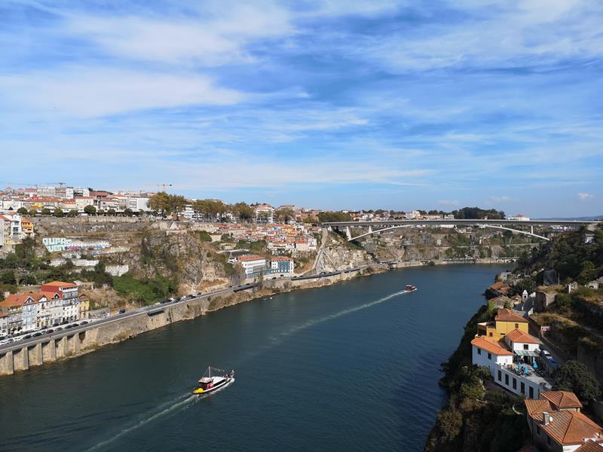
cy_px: 226
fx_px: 470
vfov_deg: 51.4
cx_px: 302
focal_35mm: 27
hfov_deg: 65.3
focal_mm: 3.95
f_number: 1.8
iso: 50
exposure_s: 1/2725
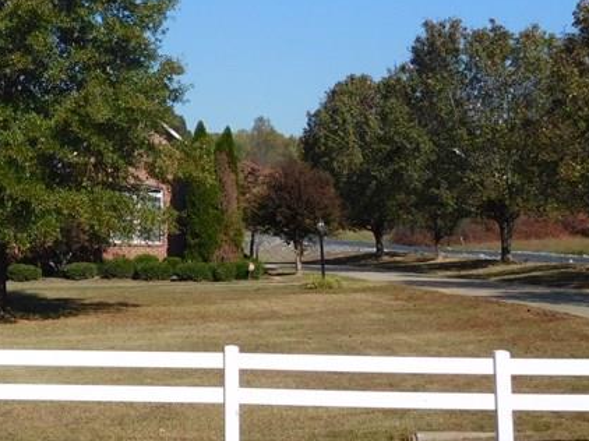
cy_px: 61
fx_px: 1445
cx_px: -8
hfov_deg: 22.1
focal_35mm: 85
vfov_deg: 17.1
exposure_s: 1/1250
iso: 125
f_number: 3.8
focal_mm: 6.2
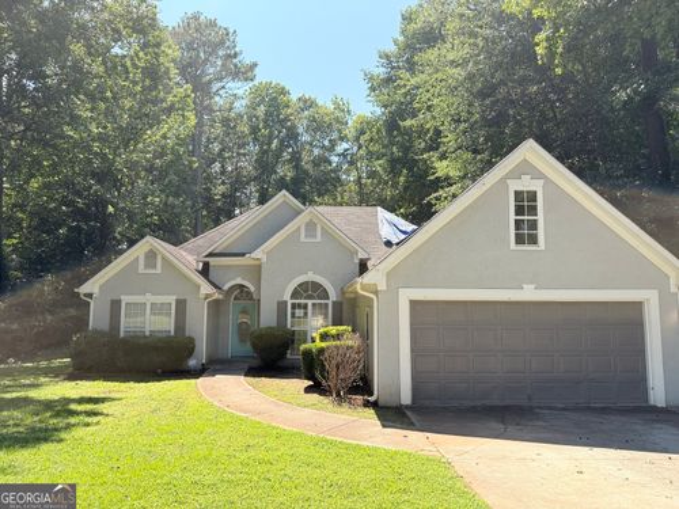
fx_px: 471
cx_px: 340
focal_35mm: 24
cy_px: 254
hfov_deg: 71.6
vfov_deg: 56.8
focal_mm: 6.76
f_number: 1.78
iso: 100
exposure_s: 1/2370
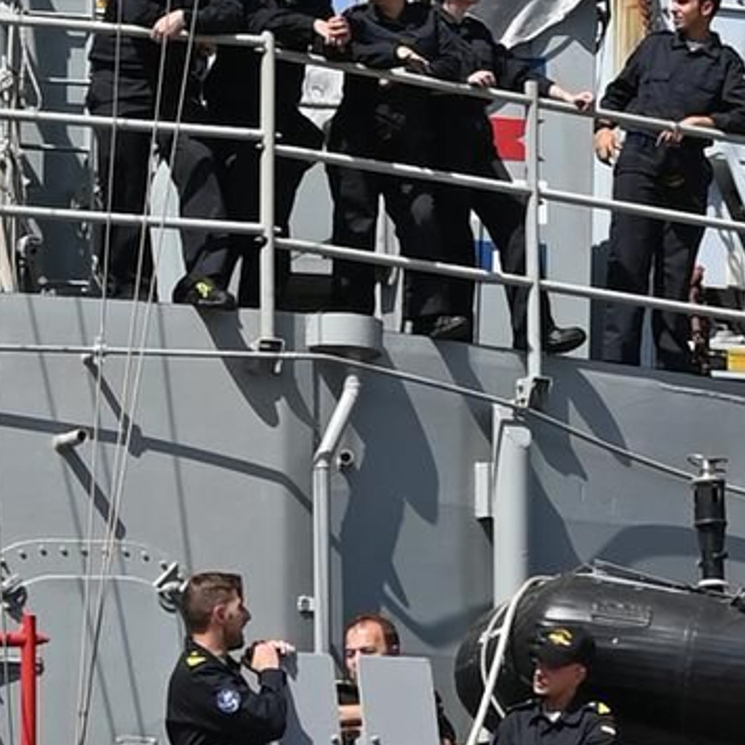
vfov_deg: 8.2
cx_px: 998
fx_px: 5016
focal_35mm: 206
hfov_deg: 8.4
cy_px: -511
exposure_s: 1/500
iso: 100
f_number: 8
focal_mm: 24
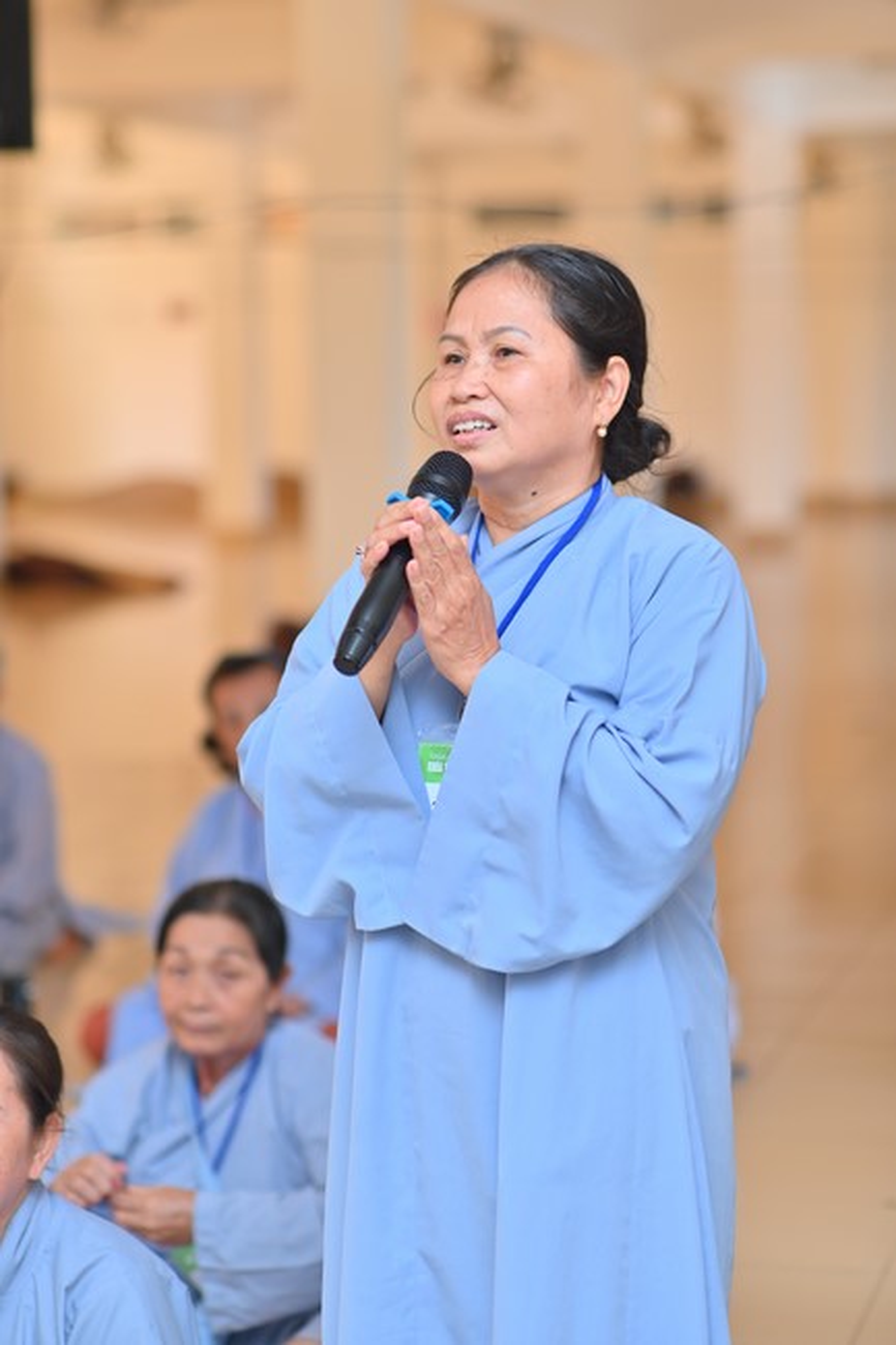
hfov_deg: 16.1
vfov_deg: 23.9
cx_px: 448
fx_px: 3175
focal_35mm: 85
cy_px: 672
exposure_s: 1/200
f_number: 2.5
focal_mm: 85
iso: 400
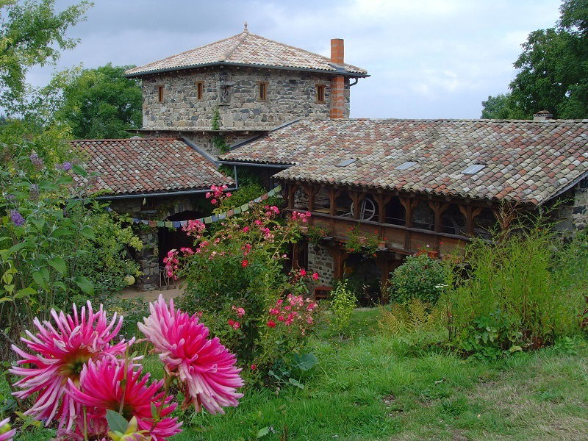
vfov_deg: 36.8
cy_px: 220
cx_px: 294
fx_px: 662
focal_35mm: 39
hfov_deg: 47.9
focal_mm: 6.6
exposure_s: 1/125
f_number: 6.3
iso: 80
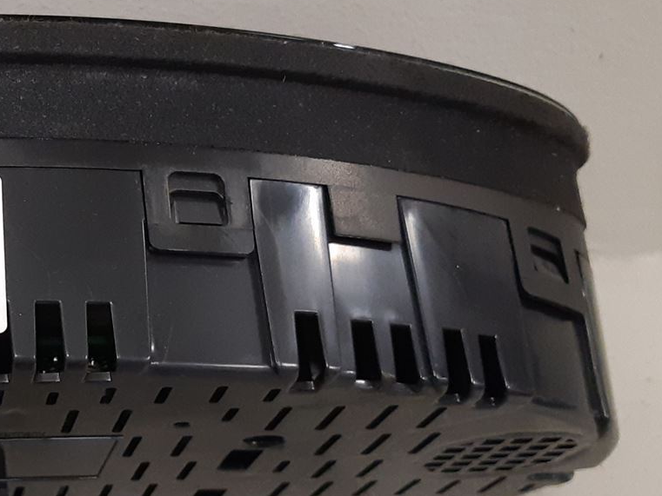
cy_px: 265
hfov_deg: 26.0
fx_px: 1339
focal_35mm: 70
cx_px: -33
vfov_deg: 21.0
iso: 250
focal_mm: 3.93
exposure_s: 1/60
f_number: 1.7
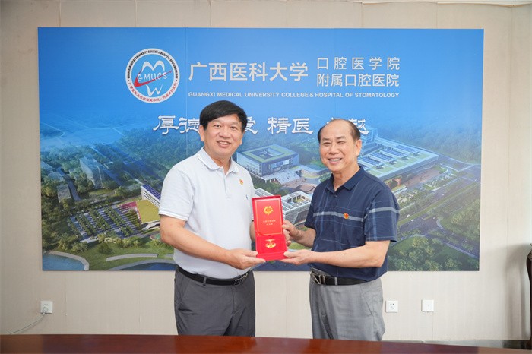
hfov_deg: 62.0
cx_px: 266
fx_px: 443
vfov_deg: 43.6
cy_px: 177
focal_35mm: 30
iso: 640
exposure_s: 1/80
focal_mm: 30
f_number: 4
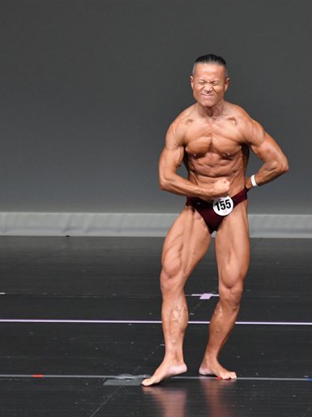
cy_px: 208
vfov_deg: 4.0
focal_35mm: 500
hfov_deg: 3.0
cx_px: 218
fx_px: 6014
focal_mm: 230
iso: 4000
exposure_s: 1/400
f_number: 5.6
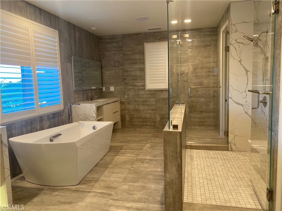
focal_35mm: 26
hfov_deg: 67.3
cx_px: 141
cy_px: 106
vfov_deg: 53.1
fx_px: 212
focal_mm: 4.25
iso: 100
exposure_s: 1/60
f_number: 1.8
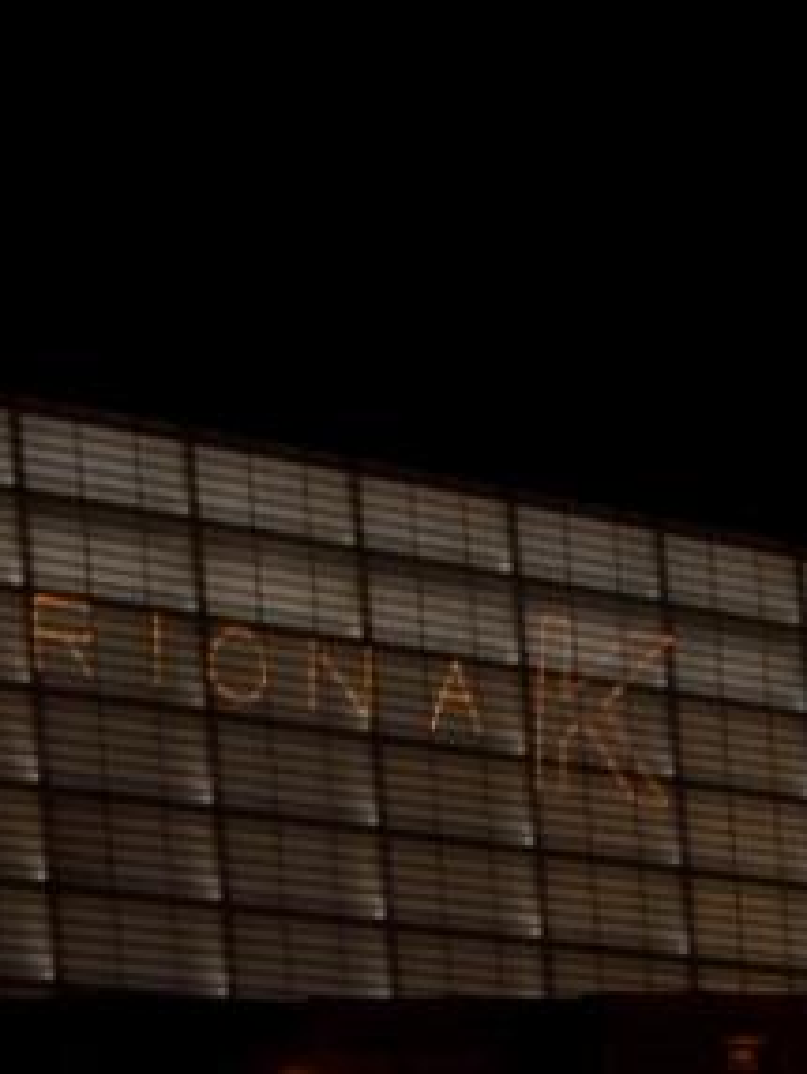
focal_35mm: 118
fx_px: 3662
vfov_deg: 16.1
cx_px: 156
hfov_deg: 12.5
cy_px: 1252
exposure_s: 1/8
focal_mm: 7.1
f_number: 2.8
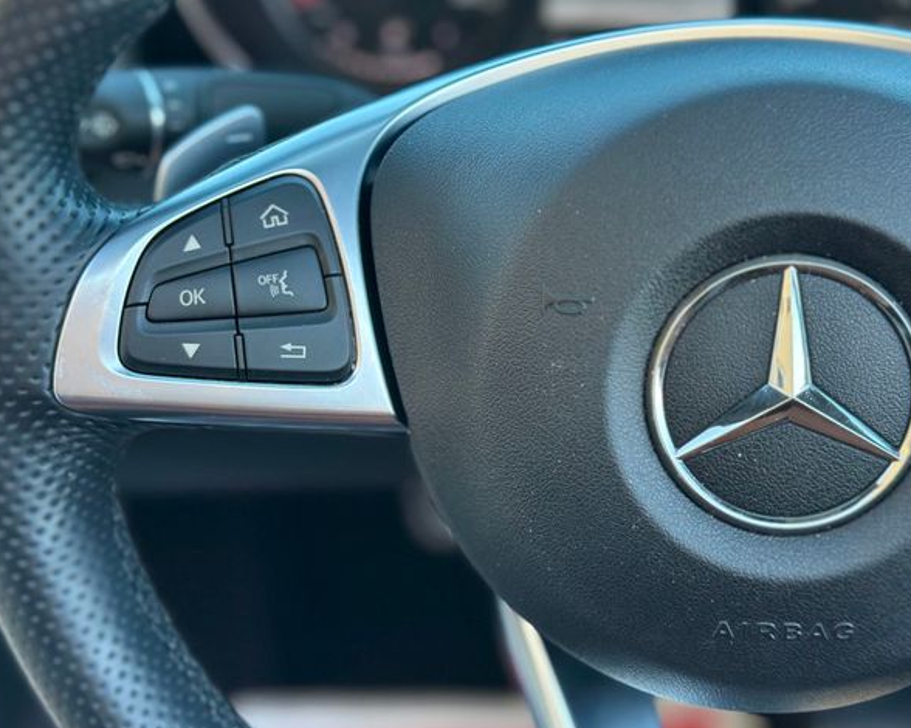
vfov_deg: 29.7
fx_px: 1375
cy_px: 367
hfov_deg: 36.7
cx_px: 476
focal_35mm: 51
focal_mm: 6.86
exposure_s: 1/195
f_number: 1.78
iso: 80
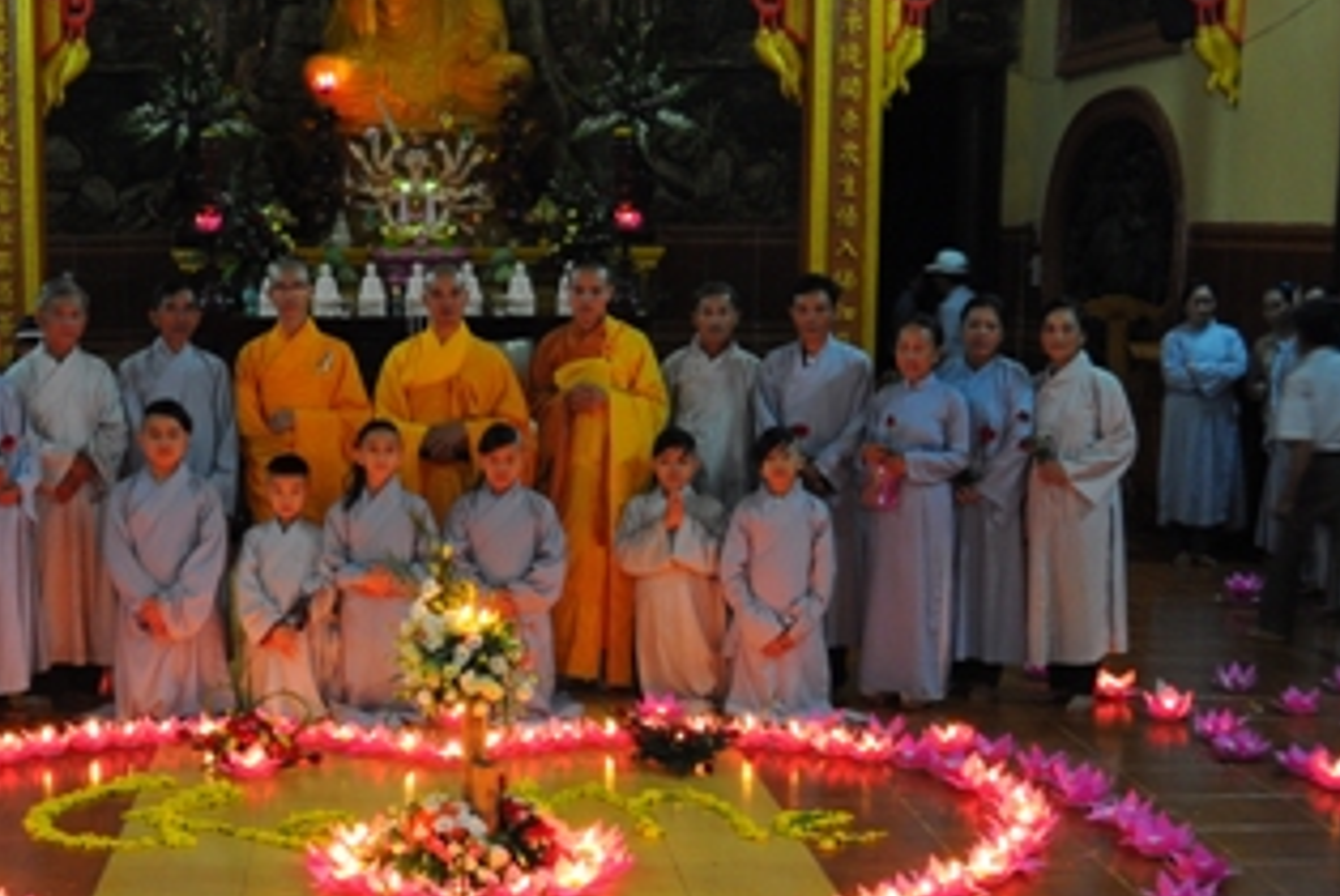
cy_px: 685
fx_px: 2273
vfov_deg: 22.1
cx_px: 358
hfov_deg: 32.3
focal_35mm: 61
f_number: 3.5
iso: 640
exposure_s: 1/15
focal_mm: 20
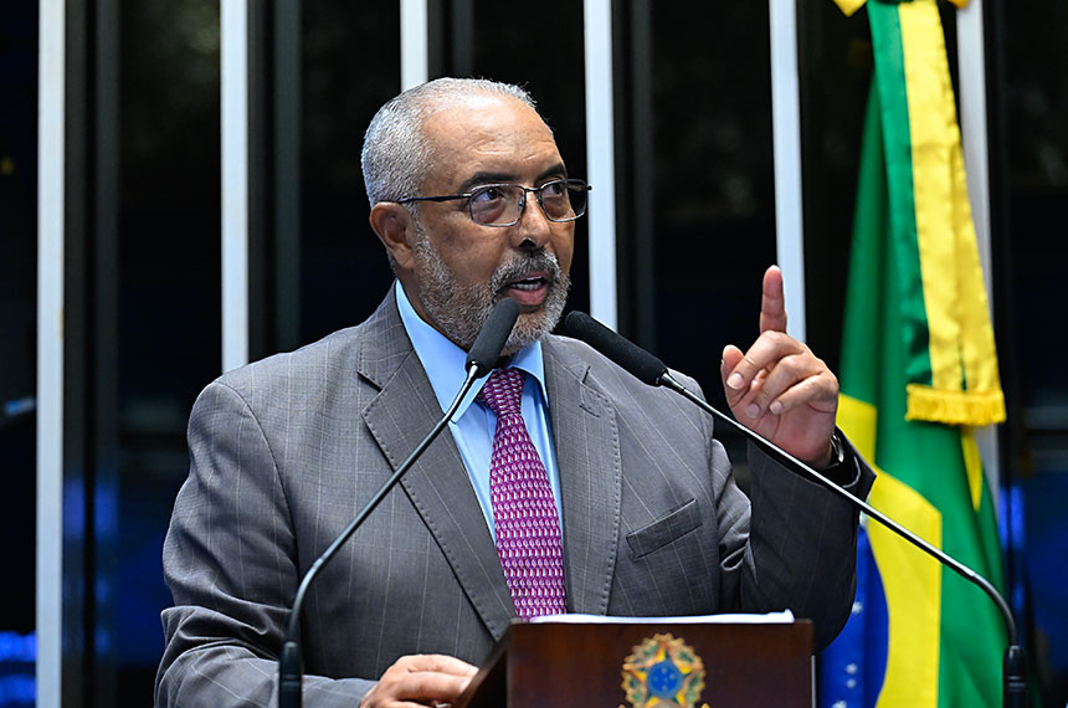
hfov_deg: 17.8
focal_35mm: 115
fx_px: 3405
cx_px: 534
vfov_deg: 11.9
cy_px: 354
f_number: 4.5
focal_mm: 115
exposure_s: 1/125
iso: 6400
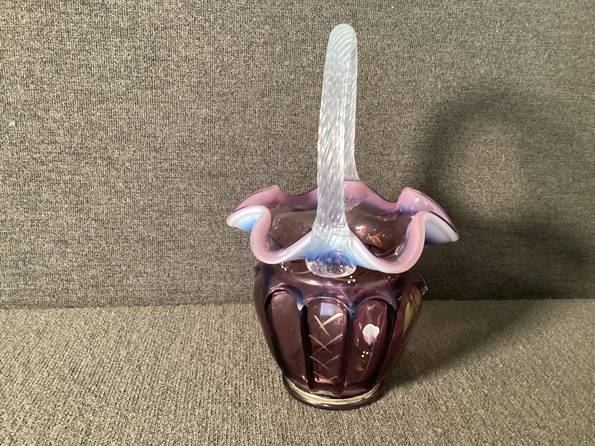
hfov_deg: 58.3
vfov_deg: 45.4
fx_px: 533
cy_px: 223
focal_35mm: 31
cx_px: 298
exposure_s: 1/30
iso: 320
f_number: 2.4
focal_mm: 3.3
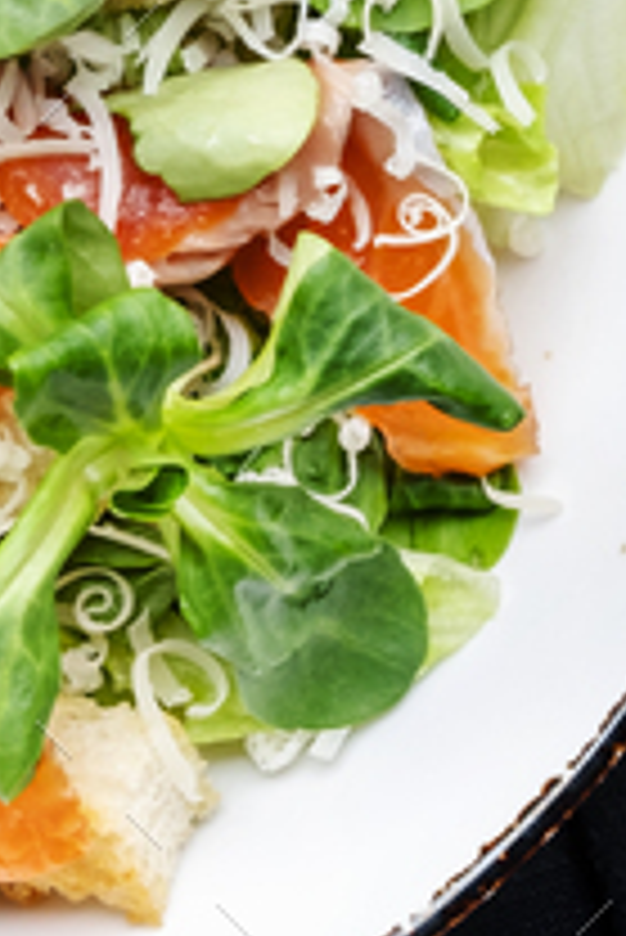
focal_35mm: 323
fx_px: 8410
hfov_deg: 4.2
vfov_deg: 6.3
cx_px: -284
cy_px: -286
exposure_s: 1/160
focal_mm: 50.5
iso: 80
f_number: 11
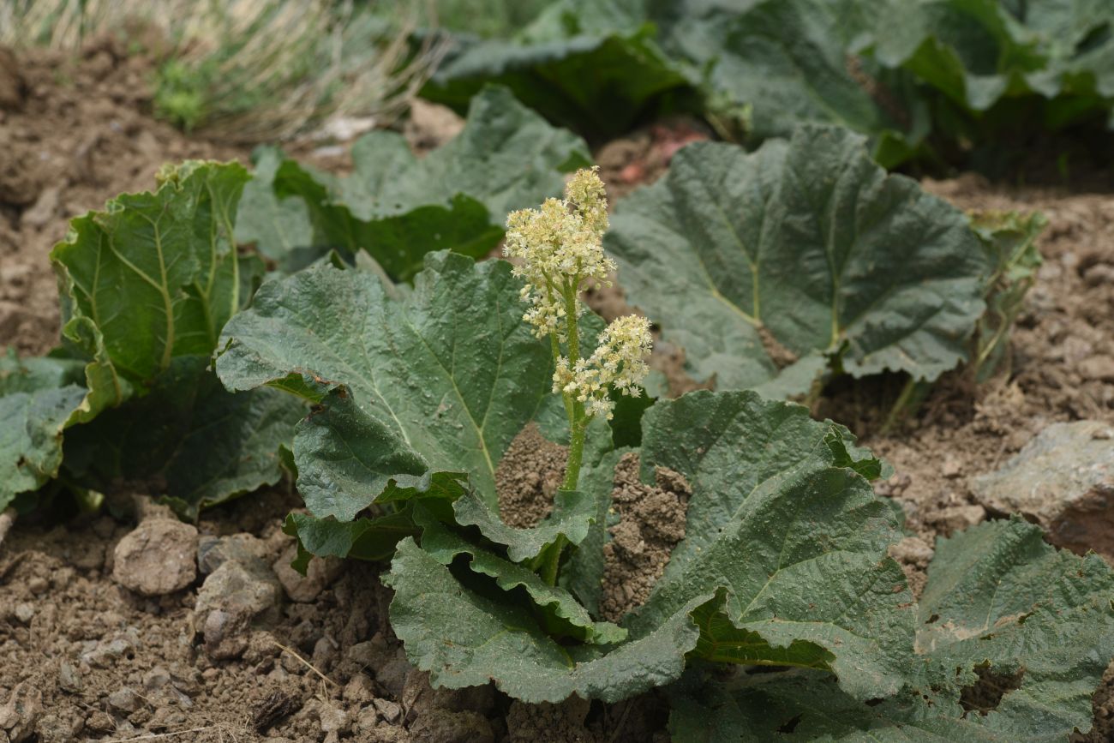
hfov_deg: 35.6
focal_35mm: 56
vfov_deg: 24.2
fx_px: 1733
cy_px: 372
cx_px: 557
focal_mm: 56
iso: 160
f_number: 9
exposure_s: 1/320
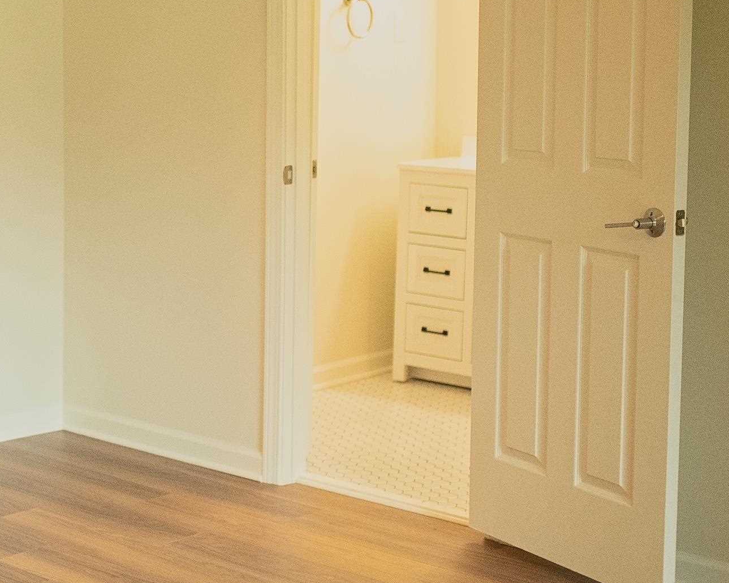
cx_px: 36
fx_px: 1661
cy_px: 182
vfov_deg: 19.8
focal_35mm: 77
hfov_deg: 23.9
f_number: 1.8
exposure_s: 1/4000
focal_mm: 35
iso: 10000
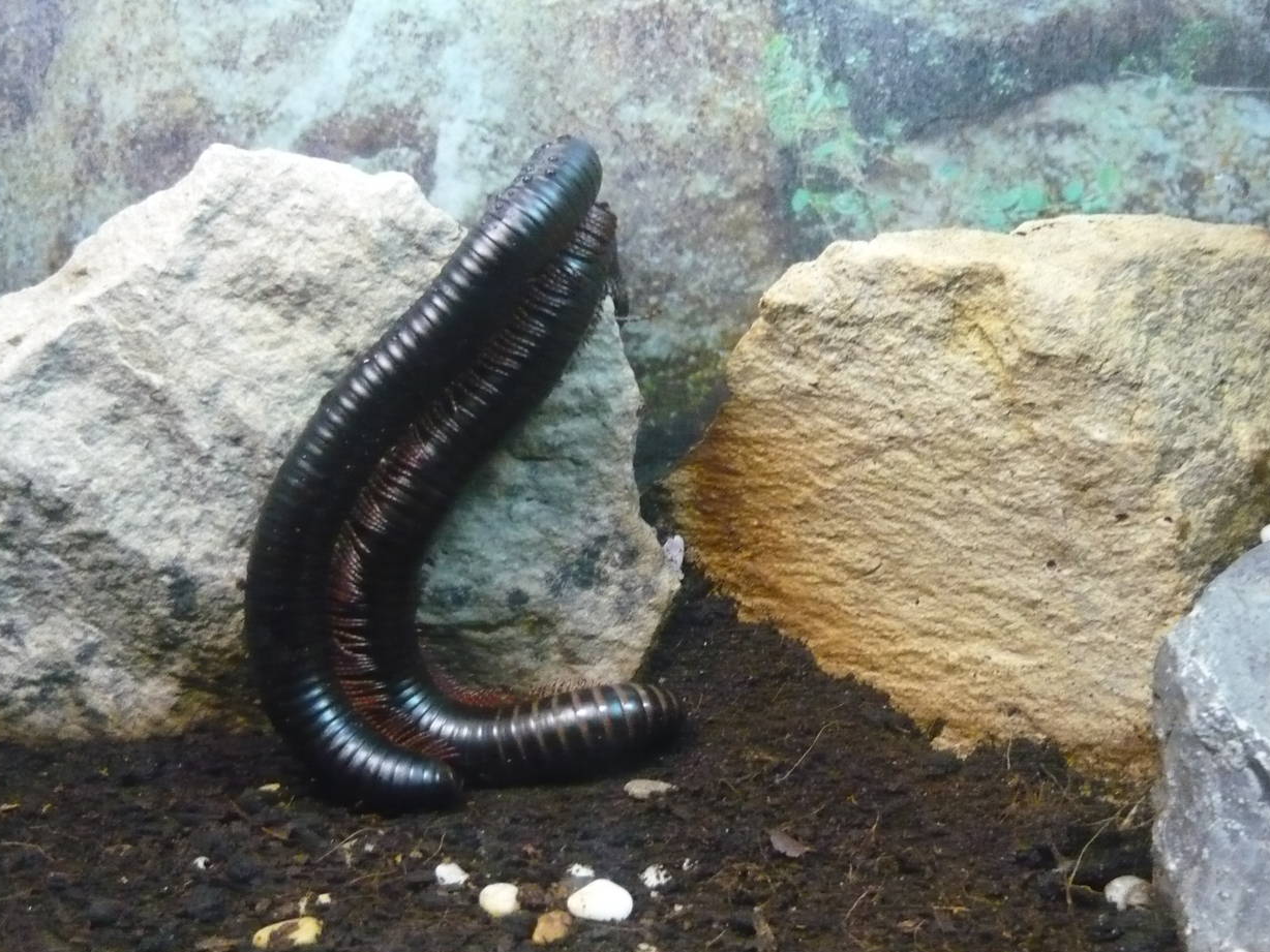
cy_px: 612
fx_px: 1578
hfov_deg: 43.8
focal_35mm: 43
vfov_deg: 33.4
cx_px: 604
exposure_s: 1/20
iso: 800
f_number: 2.8
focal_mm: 5.5
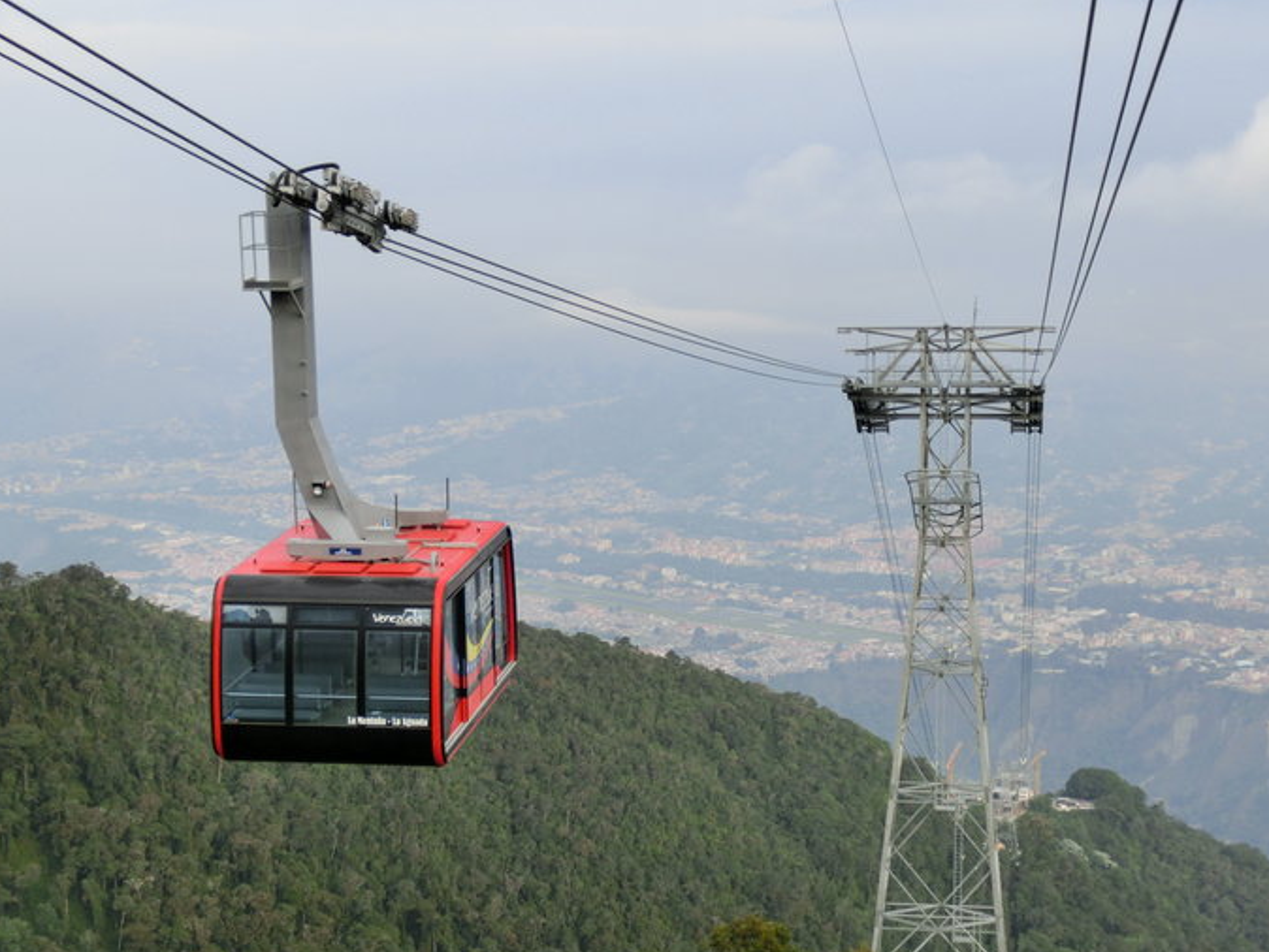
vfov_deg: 21.0
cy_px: 561
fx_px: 2567
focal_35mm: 70
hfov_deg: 27.7
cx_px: 522
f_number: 5
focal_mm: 10.5
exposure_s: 1/160
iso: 80
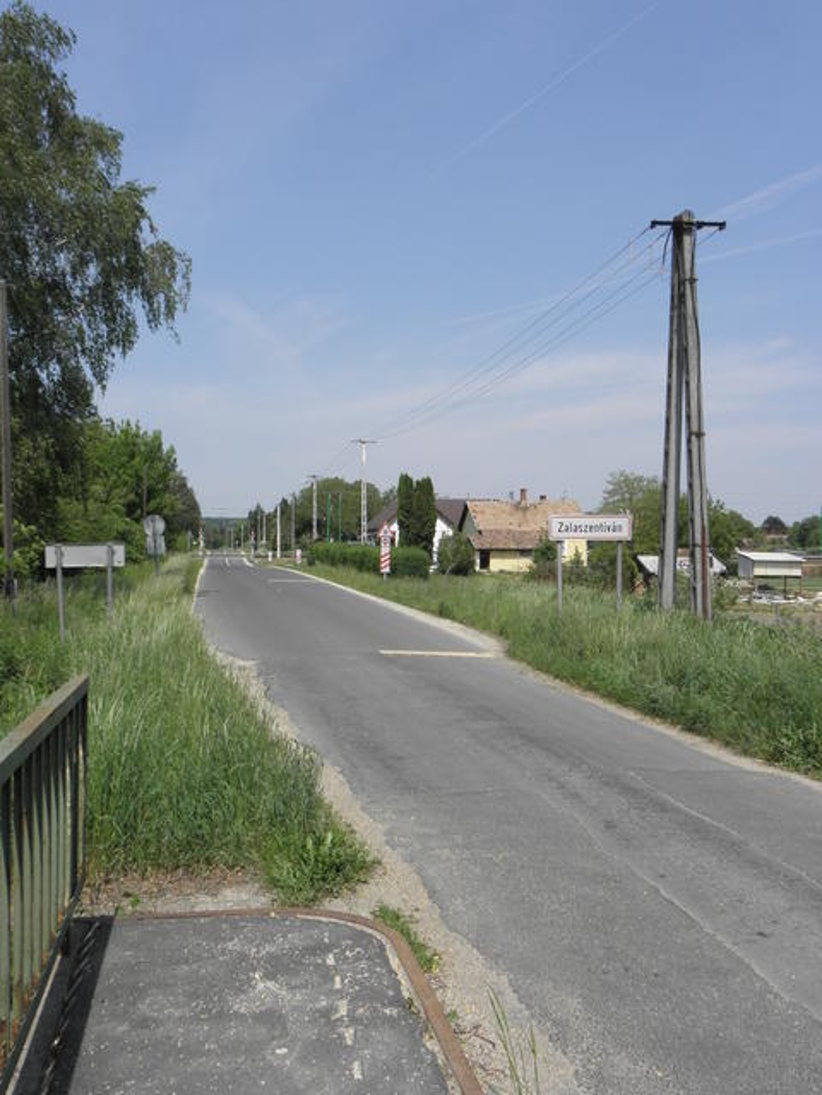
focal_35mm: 32
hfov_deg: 44.2
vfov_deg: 56.8
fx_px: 1013
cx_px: 411
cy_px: 548
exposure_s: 1/250
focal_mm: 5.71
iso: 64
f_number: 5.6
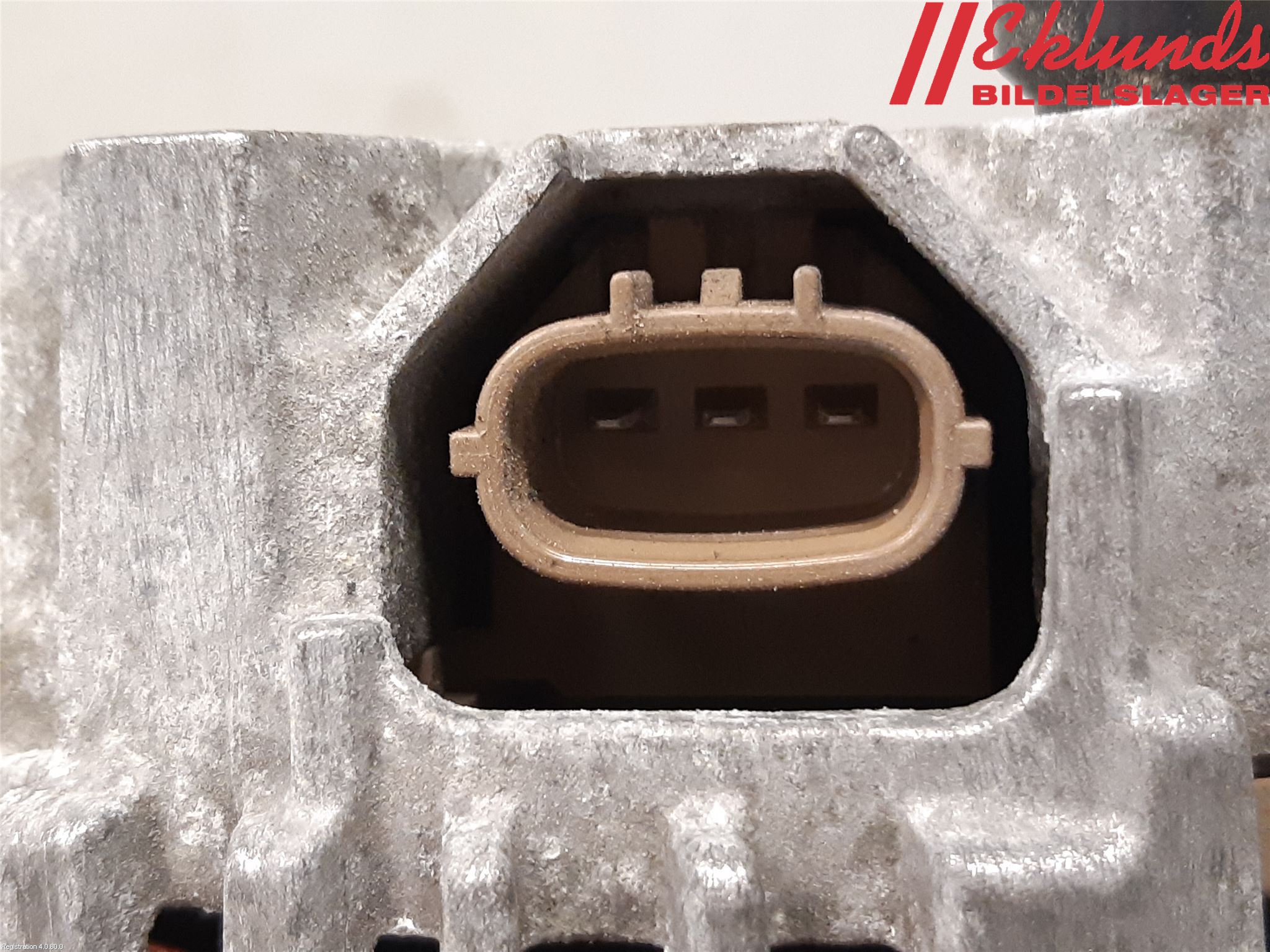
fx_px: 954
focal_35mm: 26
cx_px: 635
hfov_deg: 67.3
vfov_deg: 53.1
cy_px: 476
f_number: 1.7
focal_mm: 3.93
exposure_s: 1/33
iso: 250
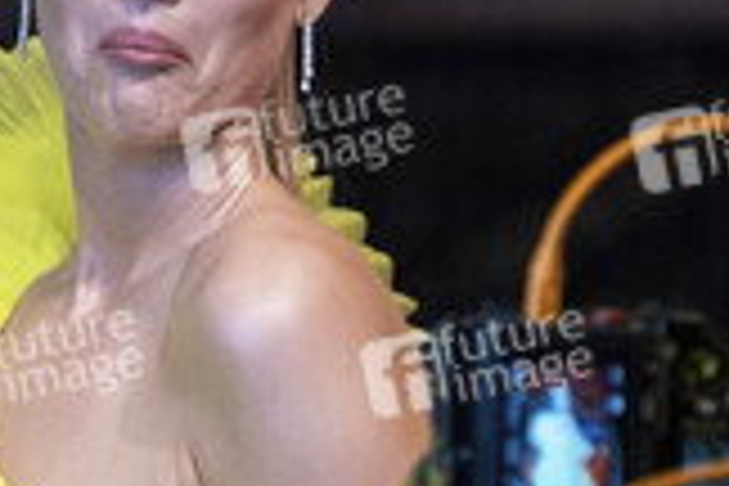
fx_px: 8302
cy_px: 252
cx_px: -92
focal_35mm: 410
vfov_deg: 3.4
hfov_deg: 5.0
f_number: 2.8
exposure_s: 1/550
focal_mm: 98.2
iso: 2500
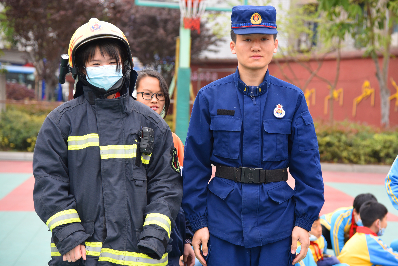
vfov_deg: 16.7
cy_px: 133
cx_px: 199
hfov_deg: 24.8
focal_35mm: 82
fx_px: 906
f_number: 4
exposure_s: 1/160
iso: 800
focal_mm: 82
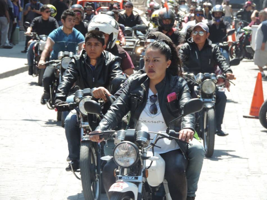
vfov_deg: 6.6
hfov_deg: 8.8
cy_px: 100
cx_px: 134
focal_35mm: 225
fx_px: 1735
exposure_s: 1/200
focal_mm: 40.1
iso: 100
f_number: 4.6
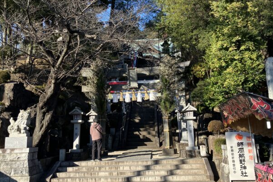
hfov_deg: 49.6
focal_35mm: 39
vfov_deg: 34.0
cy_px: 64
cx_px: 136
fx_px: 296
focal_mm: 3.99
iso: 32
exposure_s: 1/522
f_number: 1.8
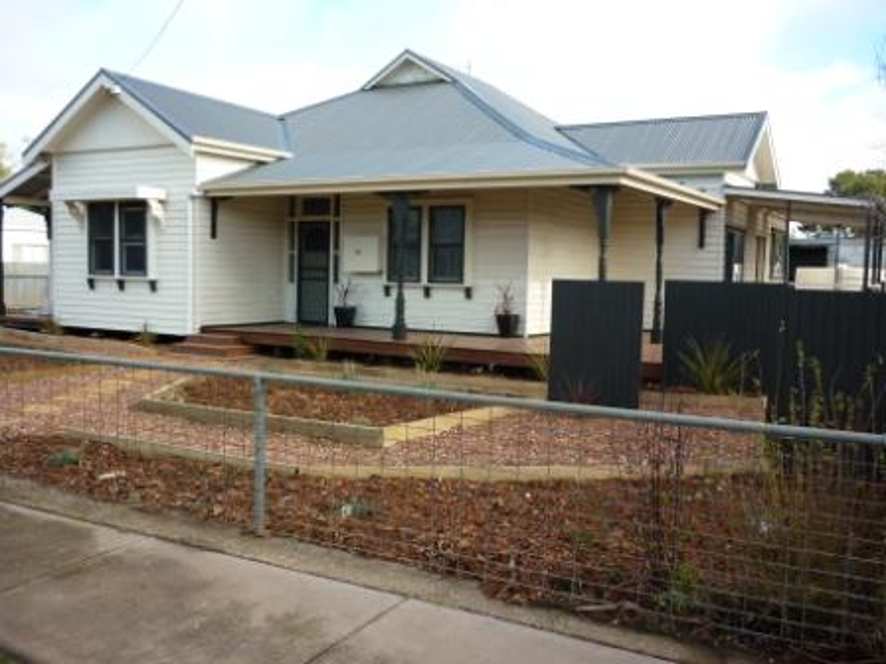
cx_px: 443
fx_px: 845
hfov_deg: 55.4
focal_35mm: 33
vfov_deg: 42.9
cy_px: 332
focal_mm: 5.5
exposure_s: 1/320
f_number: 2.8
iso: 80
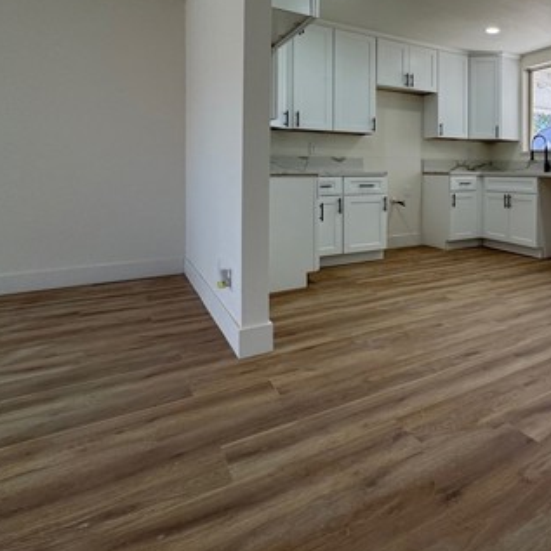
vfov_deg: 60.9
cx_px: 518
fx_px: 450
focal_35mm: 25
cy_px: 170
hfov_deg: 53.2
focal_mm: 2.22
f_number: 2.2
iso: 50
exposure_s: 1/120
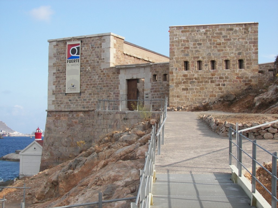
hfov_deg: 33.2
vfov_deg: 25.2
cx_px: 139
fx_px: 466
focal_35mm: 58
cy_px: 104
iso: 50
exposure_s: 1/500
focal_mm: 9.6
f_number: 2.8
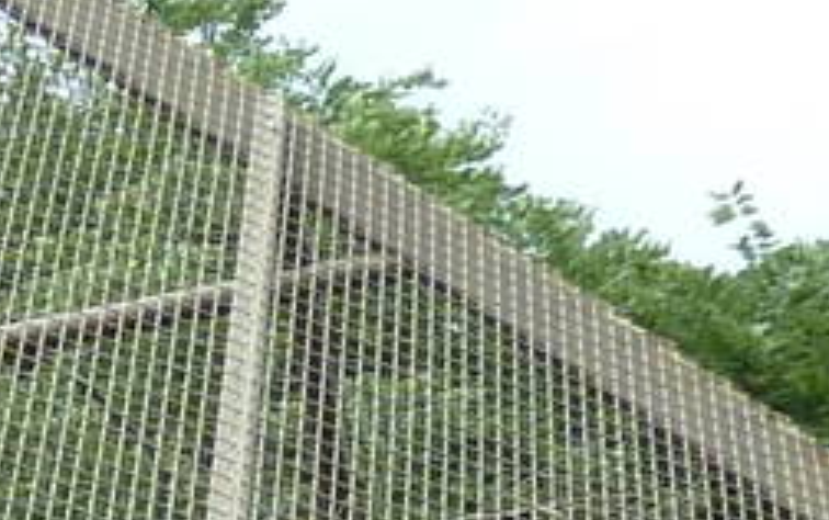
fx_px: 3799
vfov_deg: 7.3
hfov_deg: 10.8
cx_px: -1105
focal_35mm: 168
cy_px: 1261
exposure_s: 1/500
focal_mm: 4.1
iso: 250
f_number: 3.3
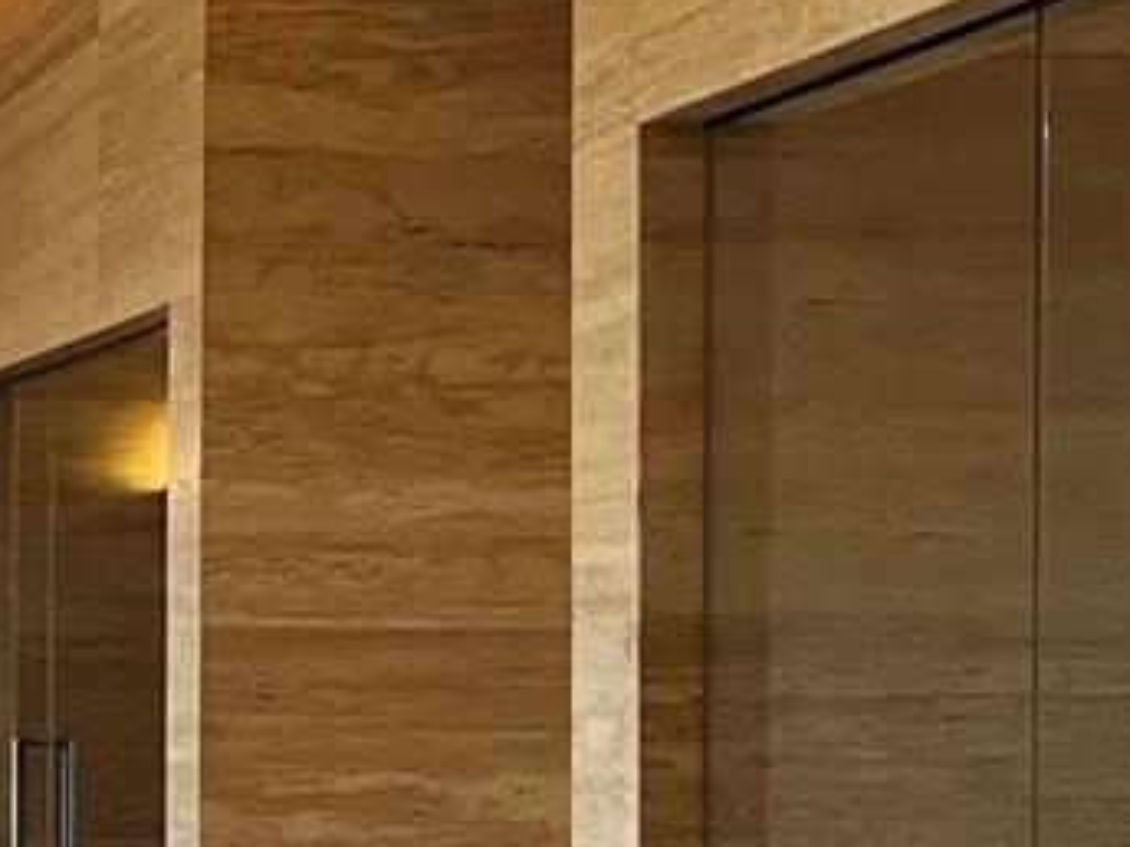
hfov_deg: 14.4
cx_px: -874
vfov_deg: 12.2
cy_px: 584
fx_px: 3950
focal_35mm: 121
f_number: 1.5
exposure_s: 1/60
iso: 80
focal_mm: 5.7
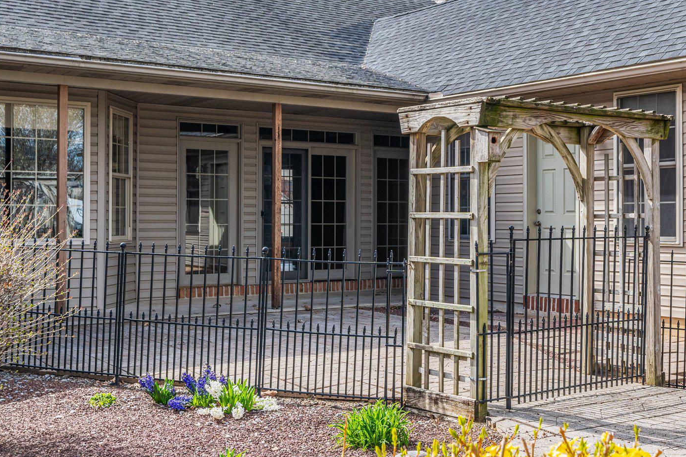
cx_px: 427
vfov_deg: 27.0
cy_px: 211
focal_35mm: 50
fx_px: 952
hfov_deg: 39.4
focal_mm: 34
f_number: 7.1
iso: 320
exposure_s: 1/500
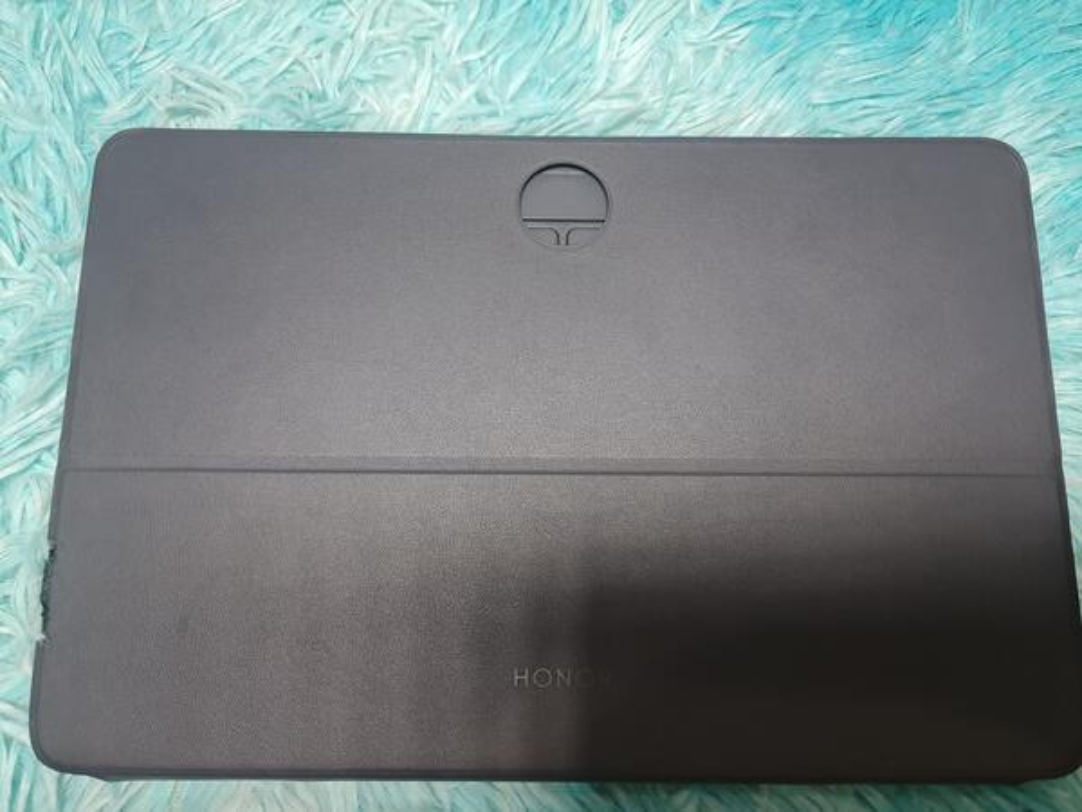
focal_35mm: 25
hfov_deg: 69.4
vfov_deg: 54.9
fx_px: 781
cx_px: 541
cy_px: 406
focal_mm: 7
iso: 80
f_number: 1.8
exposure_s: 1/100
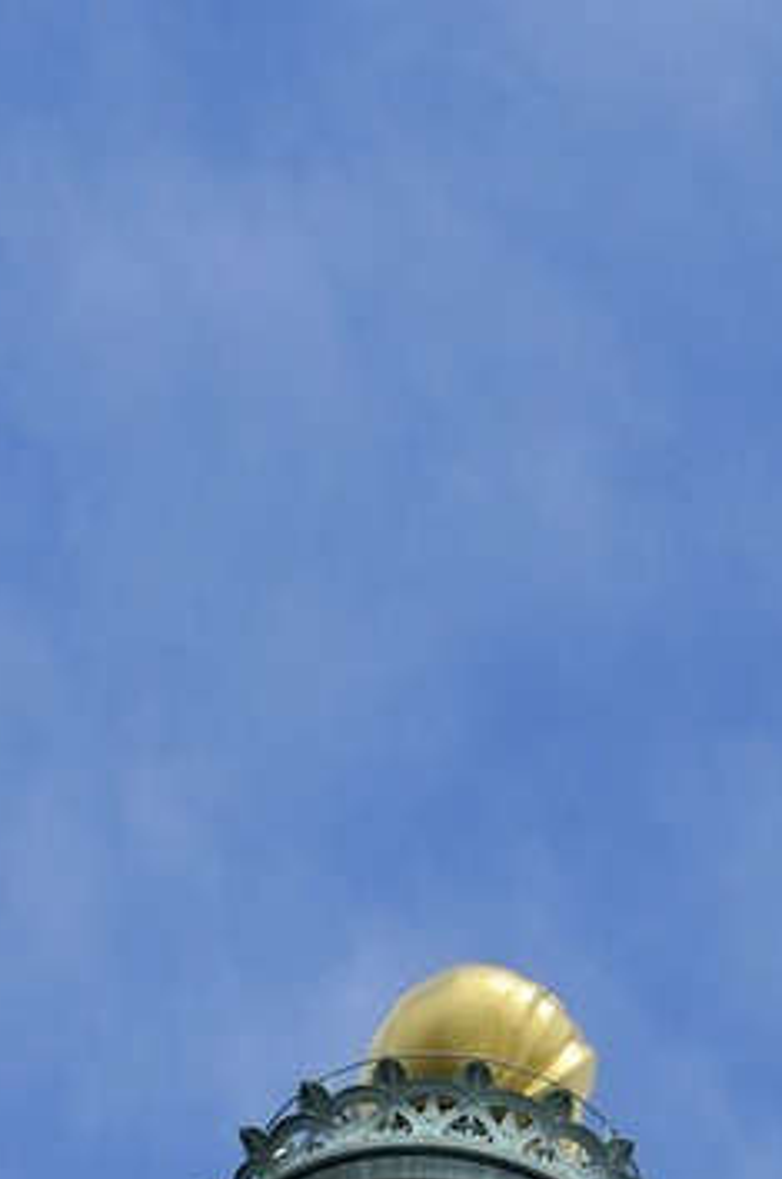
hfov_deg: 3.0
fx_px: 14770
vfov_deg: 4.5
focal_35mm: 452
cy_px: 2261
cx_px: 1078
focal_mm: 100
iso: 200
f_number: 13
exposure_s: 1/400
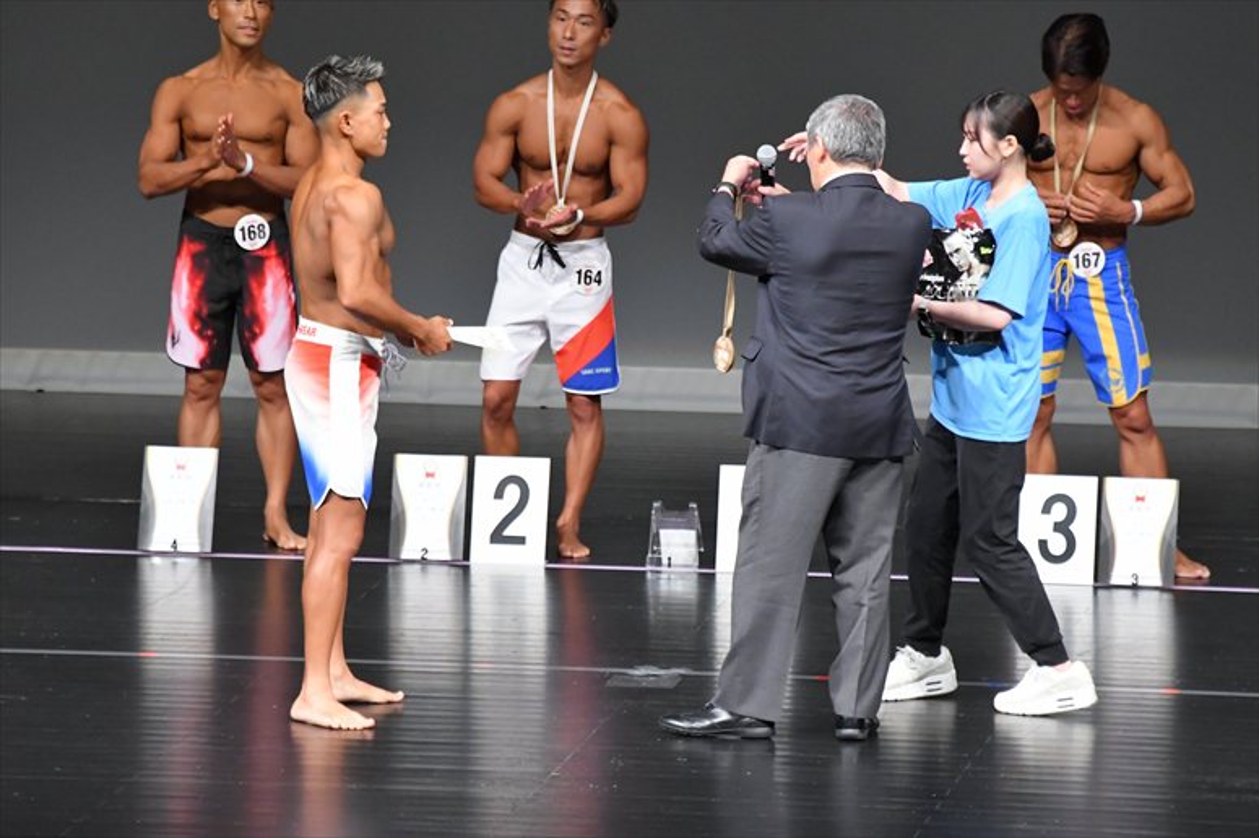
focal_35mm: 315
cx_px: 630
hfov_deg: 6.5
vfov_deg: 4.4
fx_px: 11011
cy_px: 419
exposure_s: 1/400
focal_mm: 210
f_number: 5.6
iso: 5000
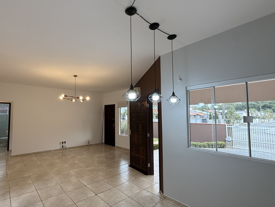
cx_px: 110
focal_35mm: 18
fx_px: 143
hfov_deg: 86.7
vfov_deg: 71.6
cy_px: 107
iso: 125
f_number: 2.2
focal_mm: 2.22
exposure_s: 1/120
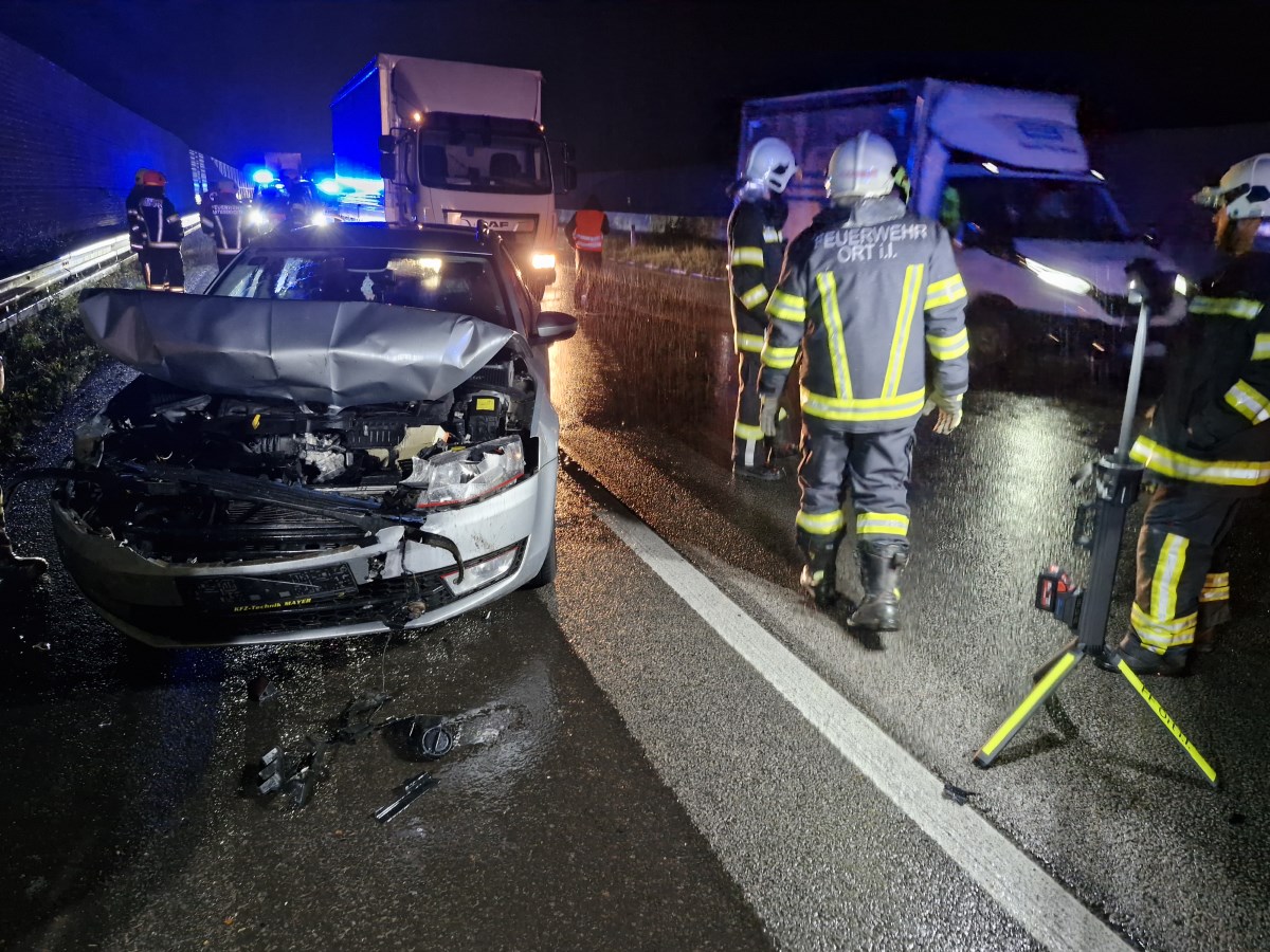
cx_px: 635
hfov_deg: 73.9
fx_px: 844
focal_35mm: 23
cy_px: 476
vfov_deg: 58.9
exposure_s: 1/50
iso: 640
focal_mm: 5.54
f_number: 1.8
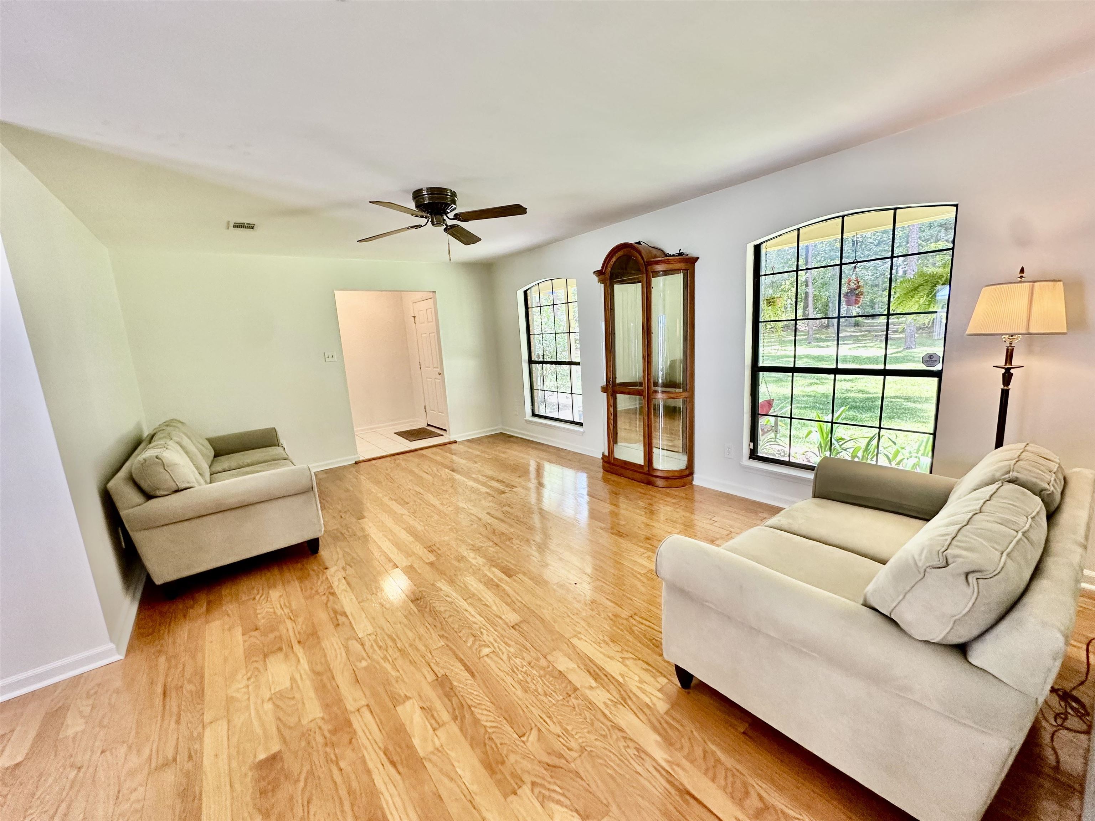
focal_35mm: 14
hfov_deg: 102.1
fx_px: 443
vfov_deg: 85.7
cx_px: 548
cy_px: 410
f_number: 2.2
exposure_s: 1/120
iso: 200
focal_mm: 2.22
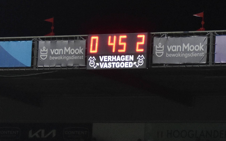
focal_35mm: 116
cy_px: 76
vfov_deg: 11.3
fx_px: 711
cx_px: 113
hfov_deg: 18.1
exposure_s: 1/640
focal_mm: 75
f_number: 2.8
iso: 2000
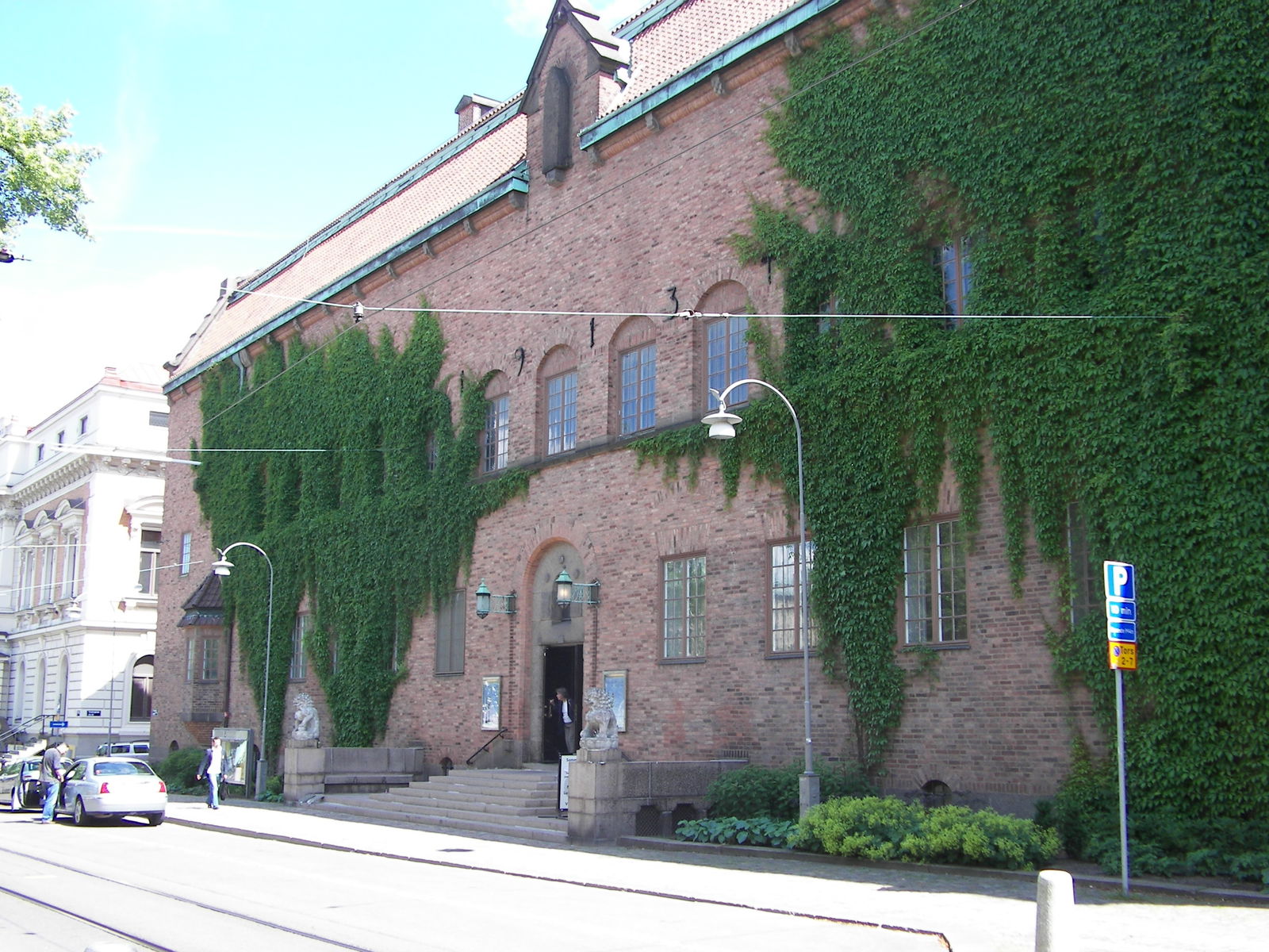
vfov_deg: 27.0
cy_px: 476
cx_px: 634
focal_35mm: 54
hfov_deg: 35.5
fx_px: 1980
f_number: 2.8
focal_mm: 8.9
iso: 50
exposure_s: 1/160
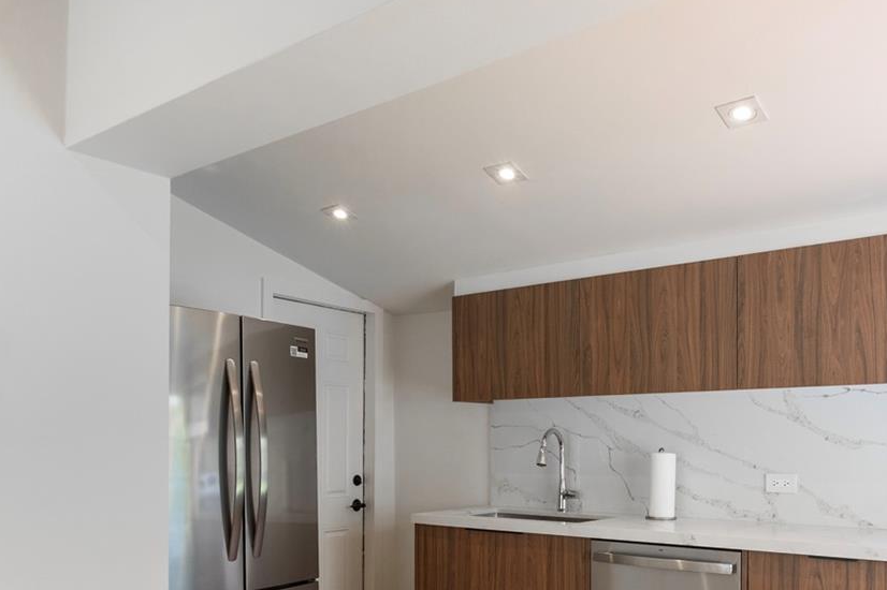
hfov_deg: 58.7
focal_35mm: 32
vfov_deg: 39.7
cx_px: 478
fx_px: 787
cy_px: 458
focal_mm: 11
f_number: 5.6
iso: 400
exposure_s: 1/30
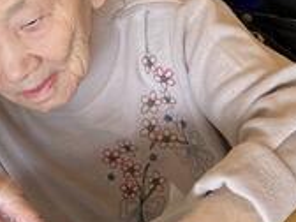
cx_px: -69
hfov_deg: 18.5
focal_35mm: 100
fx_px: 855
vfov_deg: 14.7
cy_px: 189
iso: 80
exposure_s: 1/100
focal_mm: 3.99
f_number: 1.8
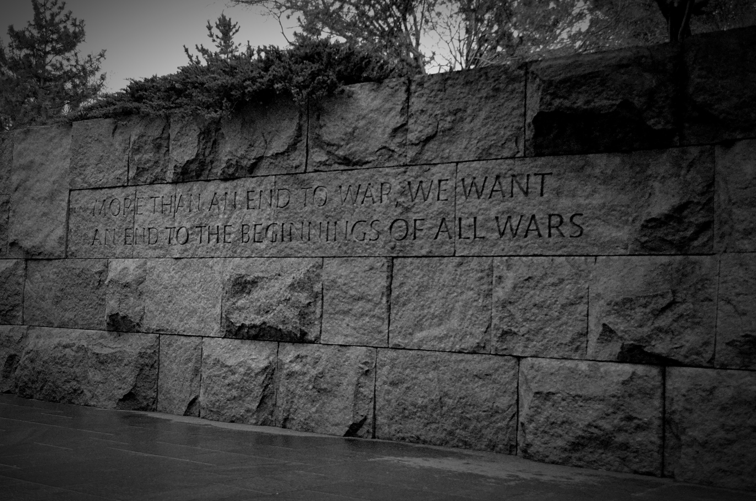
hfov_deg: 39.0
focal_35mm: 51
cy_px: 250
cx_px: 378
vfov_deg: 26.4
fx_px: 1069
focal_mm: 34
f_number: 5.6
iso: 5000
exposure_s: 1/3200
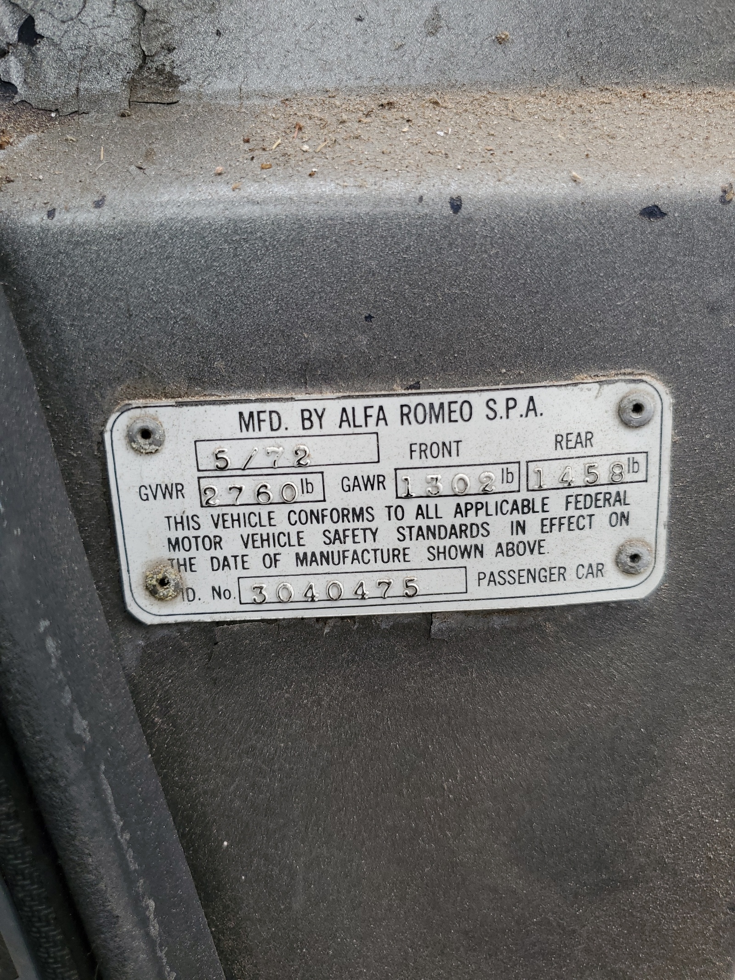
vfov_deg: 67.3
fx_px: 736
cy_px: 490
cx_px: 368
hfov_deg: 53.1
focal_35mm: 26
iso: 50
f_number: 1.5
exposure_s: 1/227
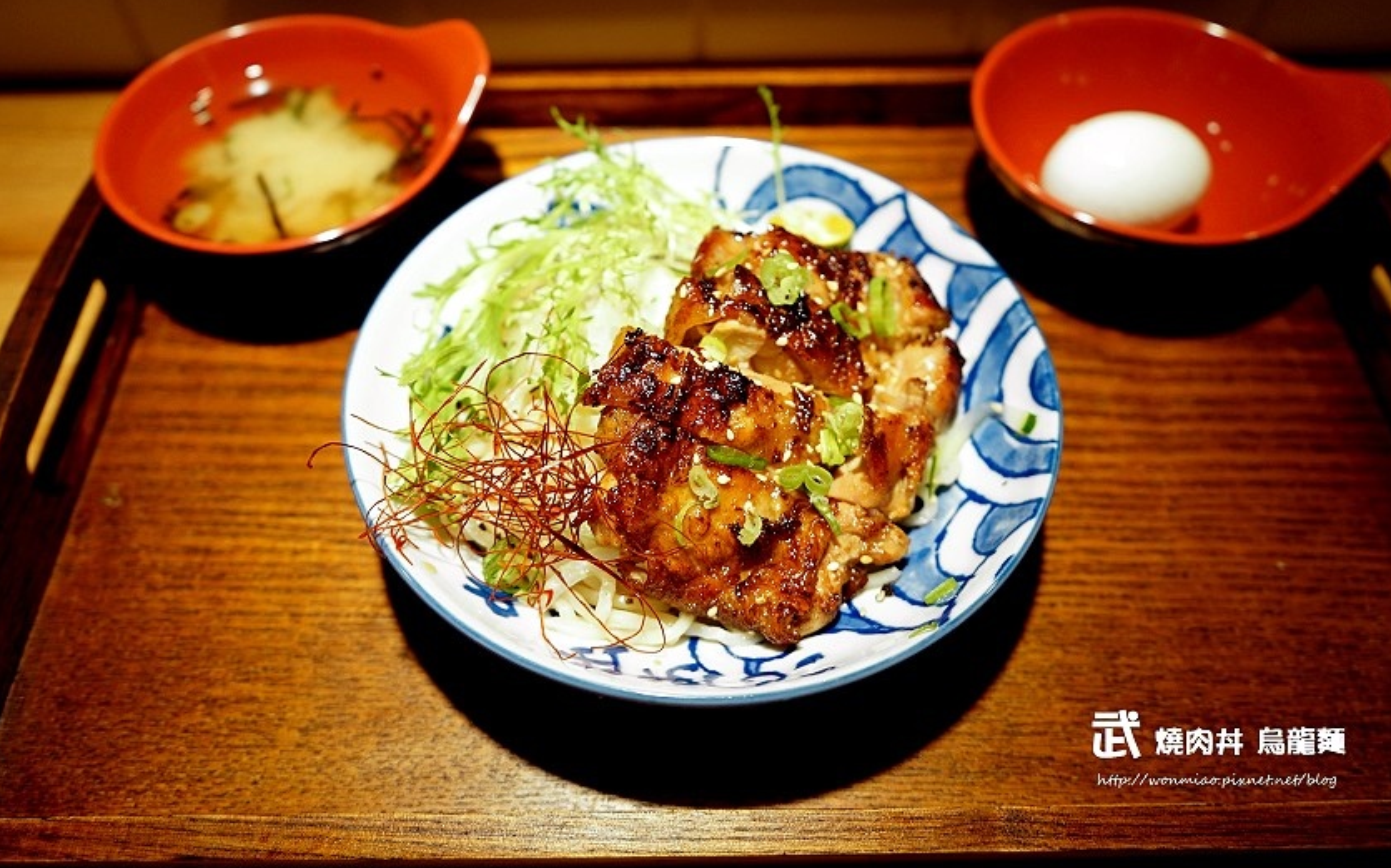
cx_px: 692
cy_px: 408
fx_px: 1099
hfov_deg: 64.7
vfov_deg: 43.1
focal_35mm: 29
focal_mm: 28
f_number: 3.5
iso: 400
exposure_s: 1/60
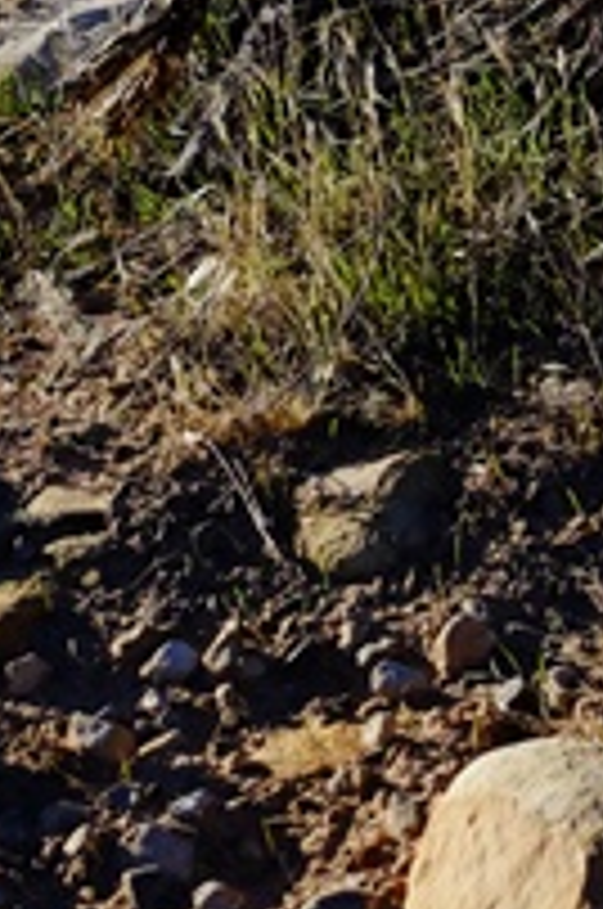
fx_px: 4613
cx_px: 994
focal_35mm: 183
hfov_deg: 7.3
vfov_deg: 10.6
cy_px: -652
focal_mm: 27
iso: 800
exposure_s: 1/4000
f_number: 5
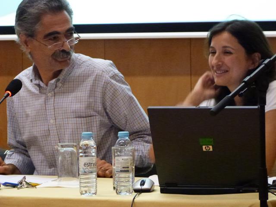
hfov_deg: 9.9
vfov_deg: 7.4
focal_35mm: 200
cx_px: 138
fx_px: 1595
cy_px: 104
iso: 1600
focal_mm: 36.1
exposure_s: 1/30
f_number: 3.8
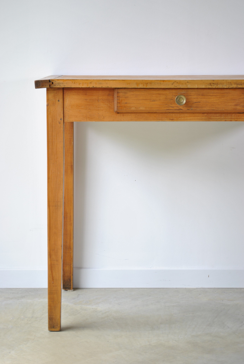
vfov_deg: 24.6
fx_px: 836
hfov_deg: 16.6
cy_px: 182
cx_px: 122
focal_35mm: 82
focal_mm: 55
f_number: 6.3
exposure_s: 1/40
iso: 100
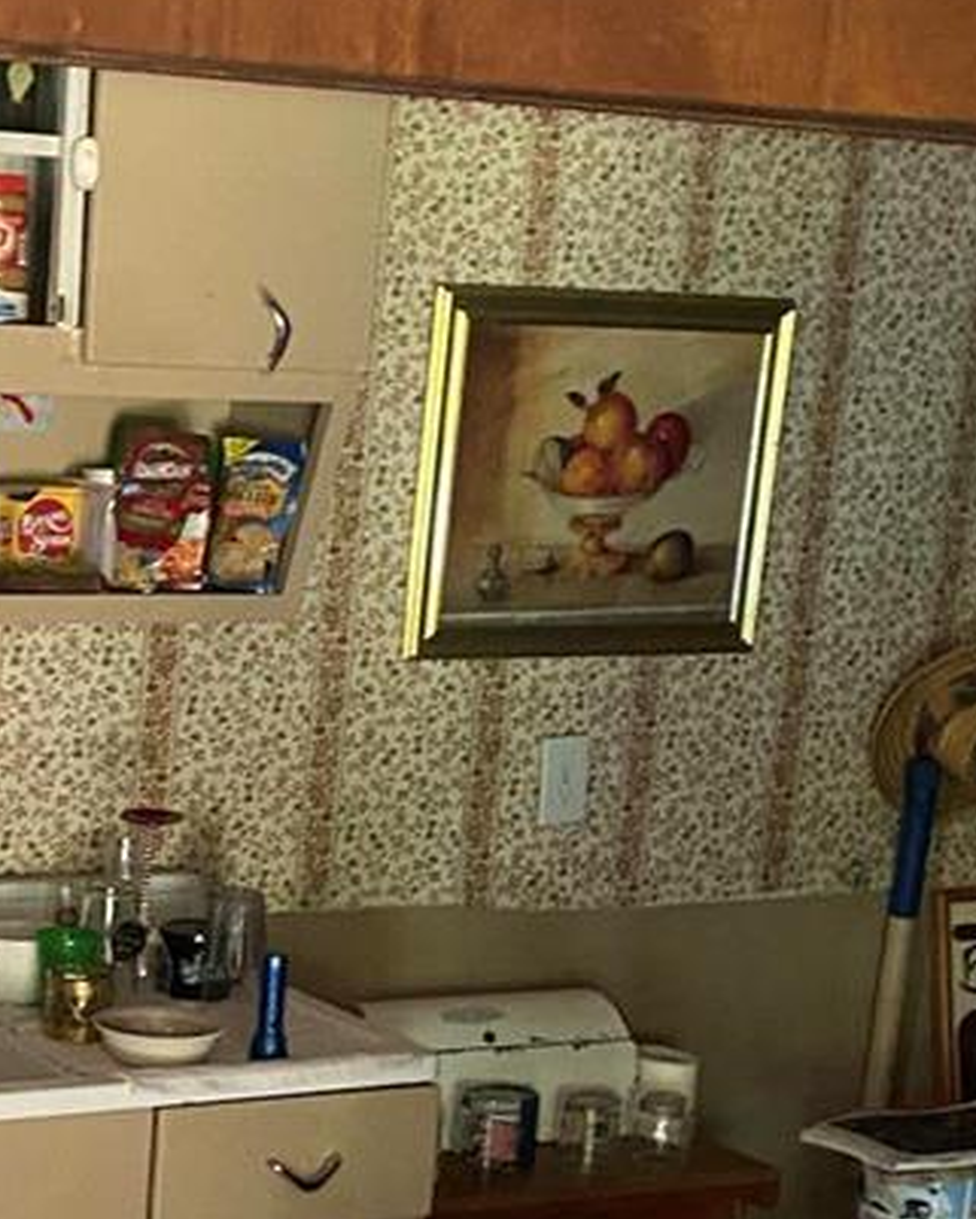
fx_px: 2743
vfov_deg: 24.5
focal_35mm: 76
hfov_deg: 19.7
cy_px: 1052
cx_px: 30
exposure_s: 1/35
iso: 640
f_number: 1.8
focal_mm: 4.25
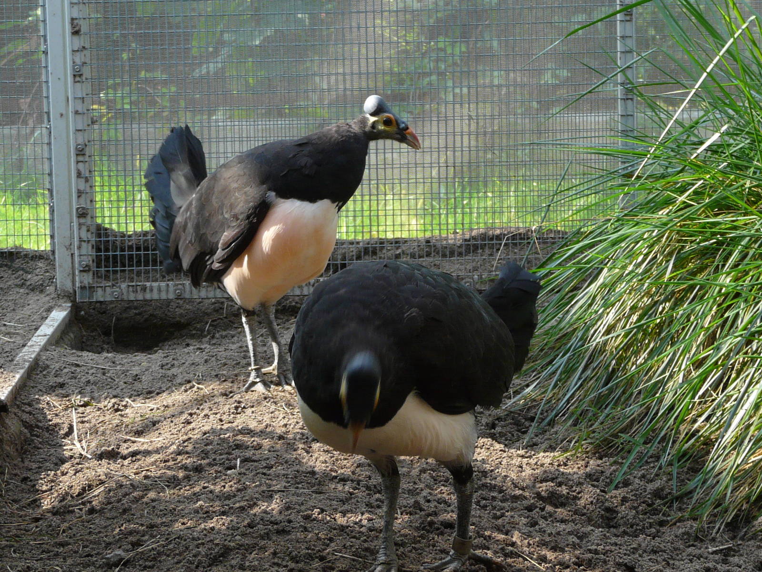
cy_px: 286
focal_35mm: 126
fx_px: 2774
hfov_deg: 15.6
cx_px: 381
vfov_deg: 11.8
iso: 100
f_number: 3.2
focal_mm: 12.9
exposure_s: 1/100
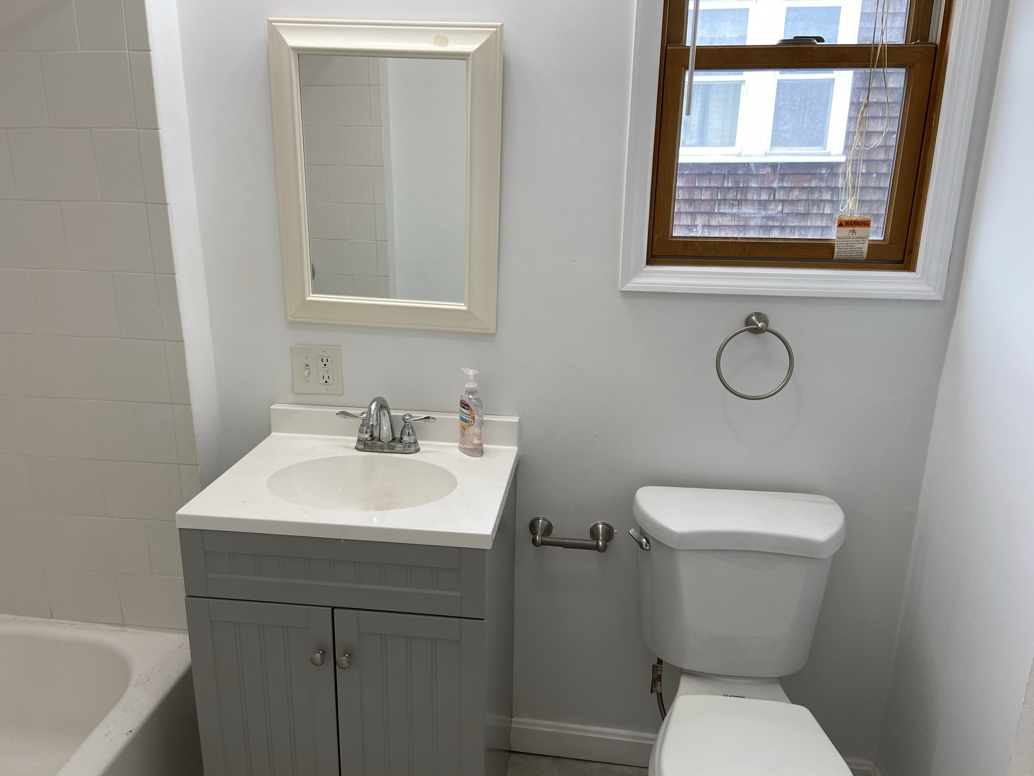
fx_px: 777
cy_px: 388
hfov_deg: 67.3
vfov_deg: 53.1
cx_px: 517
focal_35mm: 26
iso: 50
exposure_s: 1/120
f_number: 1.8
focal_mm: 4.25
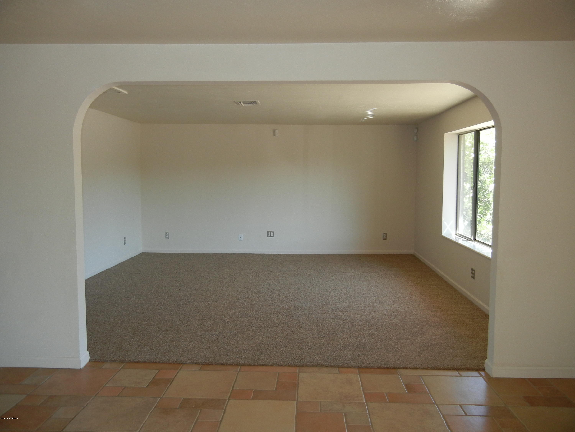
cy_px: 216
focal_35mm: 30
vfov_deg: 46.8
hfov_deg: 60.0
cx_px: 288
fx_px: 498
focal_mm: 5.4
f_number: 3.5
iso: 160
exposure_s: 1/81.2
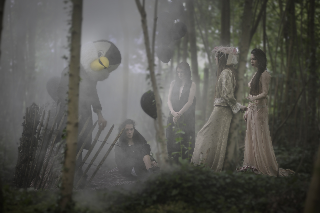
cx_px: 160
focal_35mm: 85
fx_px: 755
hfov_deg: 23.9
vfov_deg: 16.1
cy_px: 106
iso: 100
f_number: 1.4
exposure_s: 1/15
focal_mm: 85
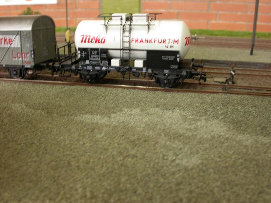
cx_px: 136
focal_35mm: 38
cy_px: 102
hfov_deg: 49.0
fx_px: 297
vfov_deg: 37.7
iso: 109
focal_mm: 7.85
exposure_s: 1/2.7
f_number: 5.3
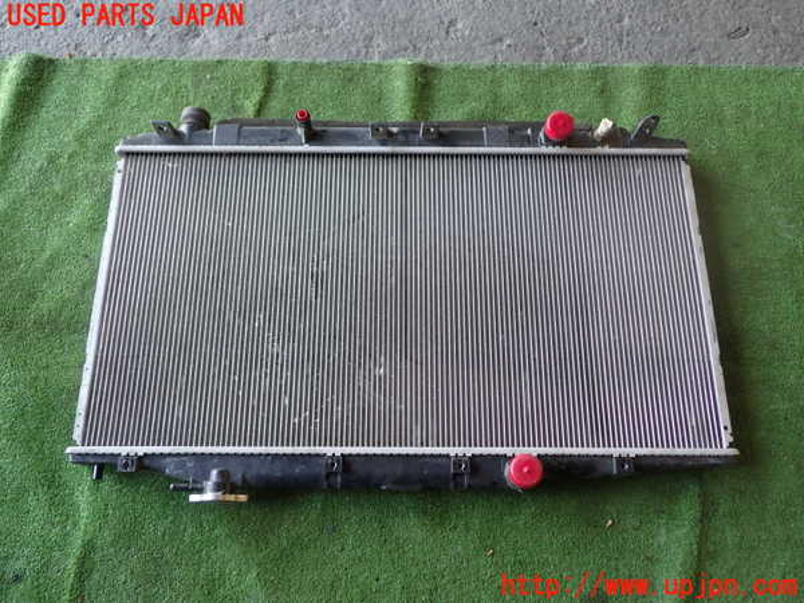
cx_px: 402
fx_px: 697
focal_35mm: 30
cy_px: 302
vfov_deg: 46.8
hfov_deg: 60.0
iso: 160
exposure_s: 1/60
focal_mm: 5.4
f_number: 2.3
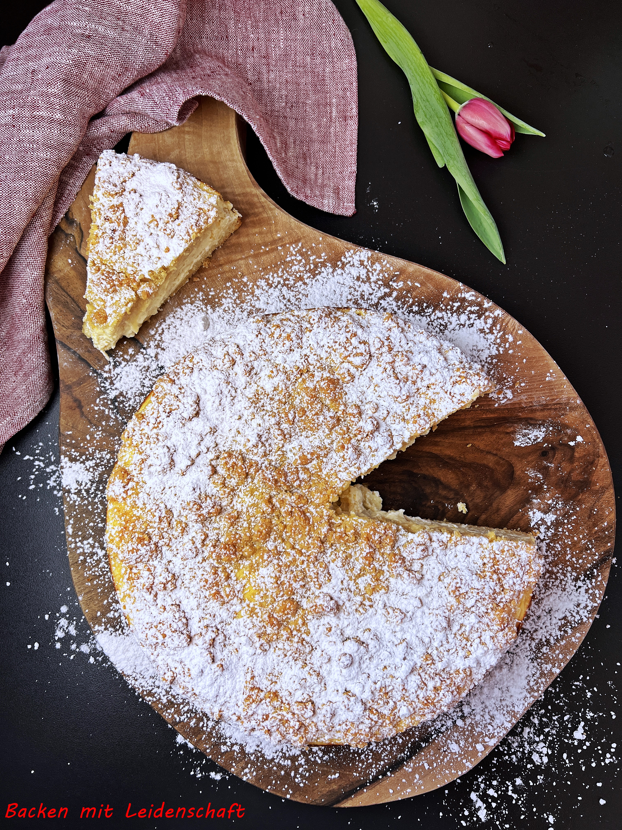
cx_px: 311
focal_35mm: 26
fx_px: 623
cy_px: 415
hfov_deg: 53.1
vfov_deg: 67.3
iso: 50
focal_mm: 5.7
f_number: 1.5
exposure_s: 1/366
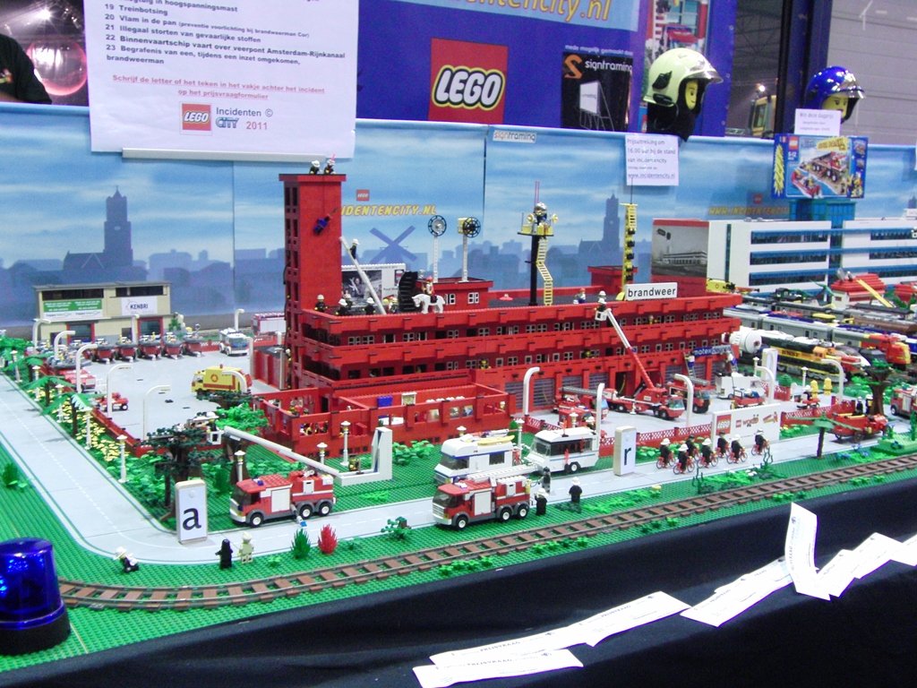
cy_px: 344
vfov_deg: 35.1
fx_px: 1086
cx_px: 458
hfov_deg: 45.8
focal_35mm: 41
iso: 400
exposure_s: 1/10
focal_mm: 7.2
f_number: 3.1
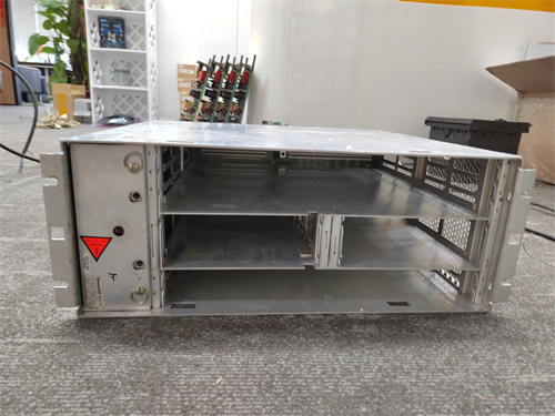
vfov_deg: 58.9
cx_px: 278
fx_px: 369
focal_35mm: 23
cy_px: 208
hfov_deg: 73.9
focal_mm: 5.52
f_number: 1.9
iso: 1597
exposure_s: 1/50
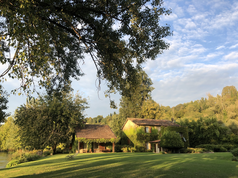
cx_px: 119
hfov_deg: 63.4
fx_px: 193
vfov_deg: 49.7
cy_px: 89
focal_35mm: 28
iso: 20
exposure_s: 1/428
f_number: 1.8
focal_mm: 3.99
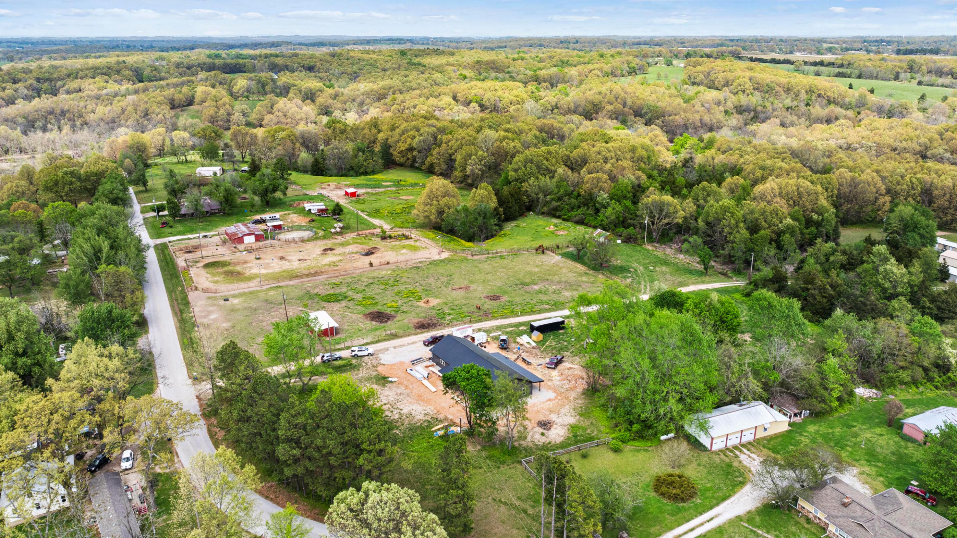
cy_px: 271
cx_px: 480
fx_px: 685
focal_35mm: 27
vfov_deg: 42.9
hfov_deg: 69.9
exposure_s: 1/1250
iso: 140
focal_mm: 12.29
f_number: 2.8
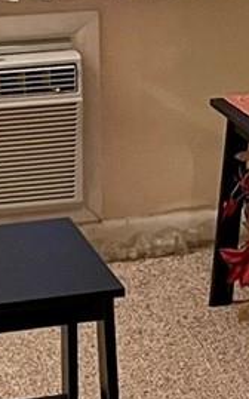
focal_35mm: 164
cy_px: 252
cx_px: 191
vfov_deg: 12.8
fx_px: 1782
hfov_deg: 8.0
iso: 500
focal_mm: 5.1
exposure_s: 1/30
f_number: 1.6
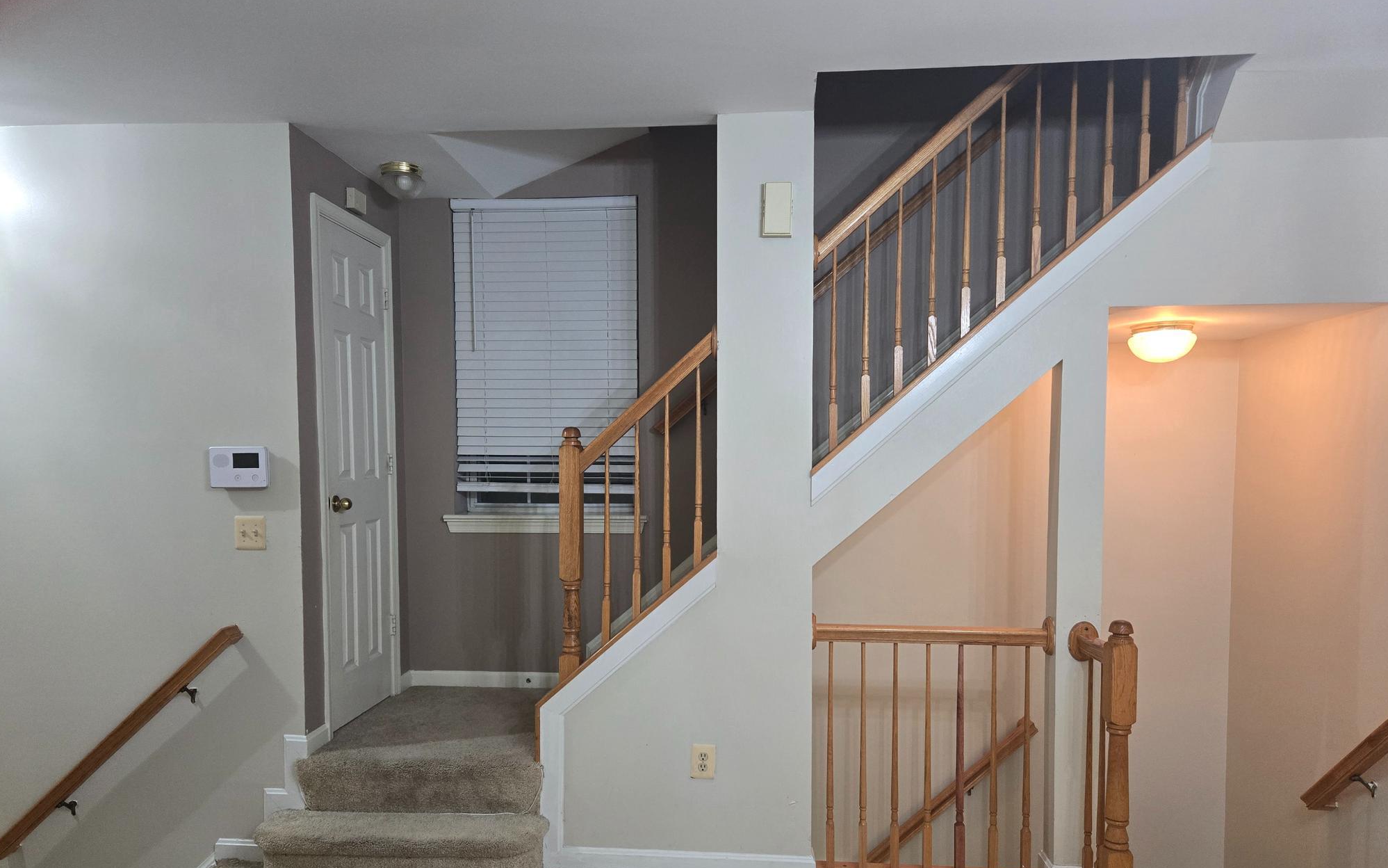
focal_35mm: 25
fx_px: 946
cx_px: 684
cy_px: 504
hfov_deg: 72.5
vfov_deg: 49.1
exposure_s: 1/120
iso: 500
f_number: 1.8
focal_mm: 5.4
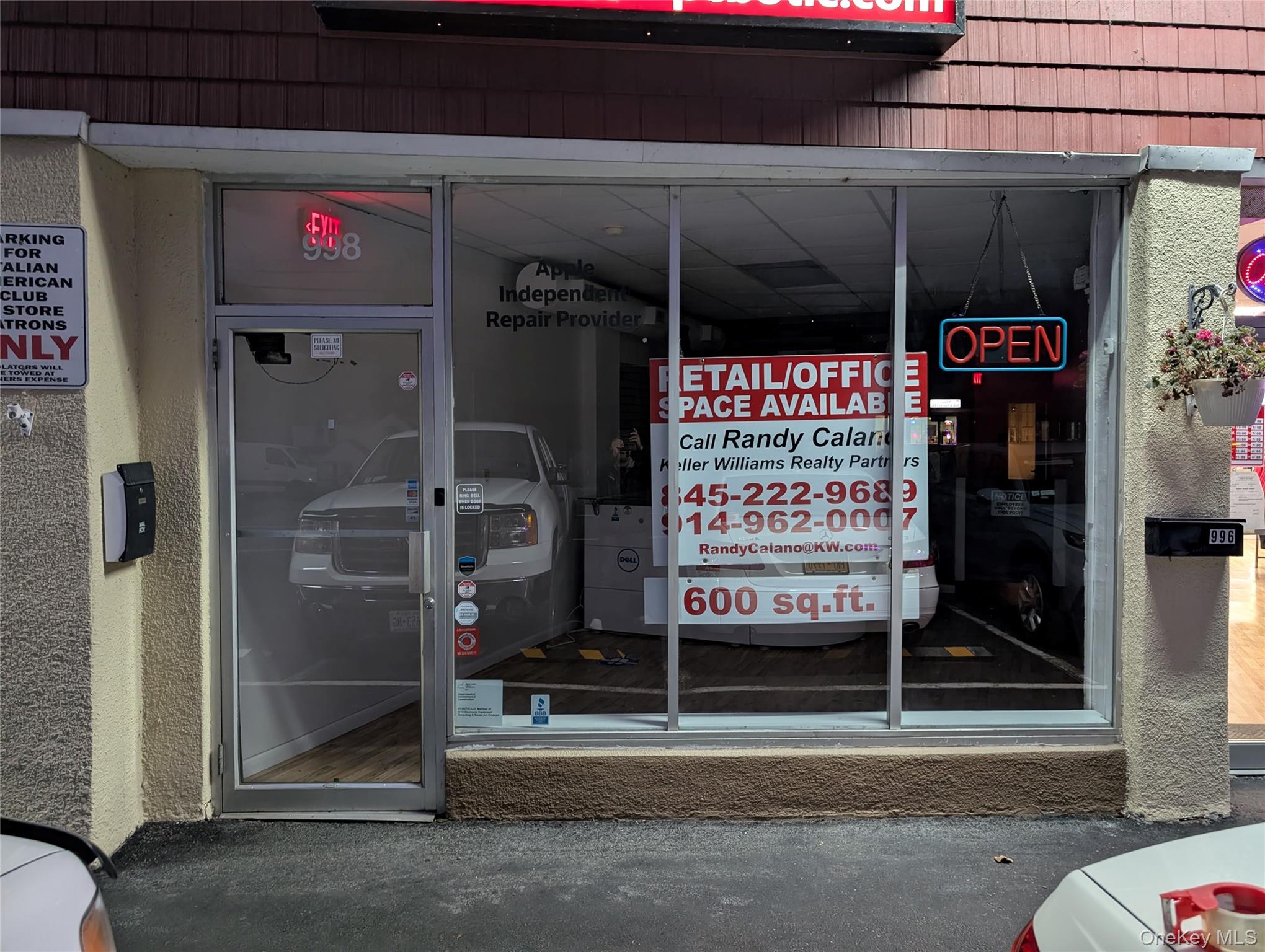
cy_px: 476
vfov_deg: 56.9
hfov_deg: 71.5
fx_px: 878
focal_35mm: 24
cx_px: 632
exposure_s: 1/60
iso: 474
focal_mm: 6.9
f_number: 1.68
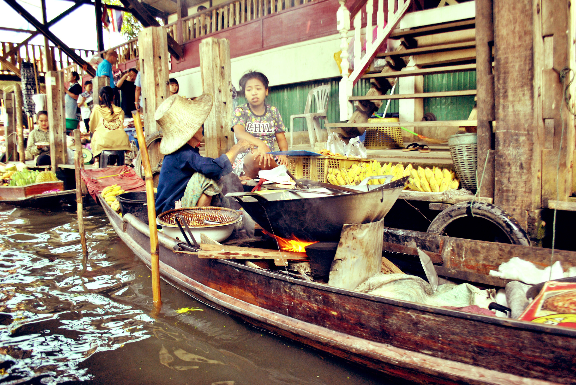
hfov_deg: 67.3
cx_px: 288
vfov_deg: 48.0
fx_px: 432
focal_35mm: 27
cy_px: 192
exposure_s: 1/250
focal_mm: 18
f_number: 3.5
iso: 360
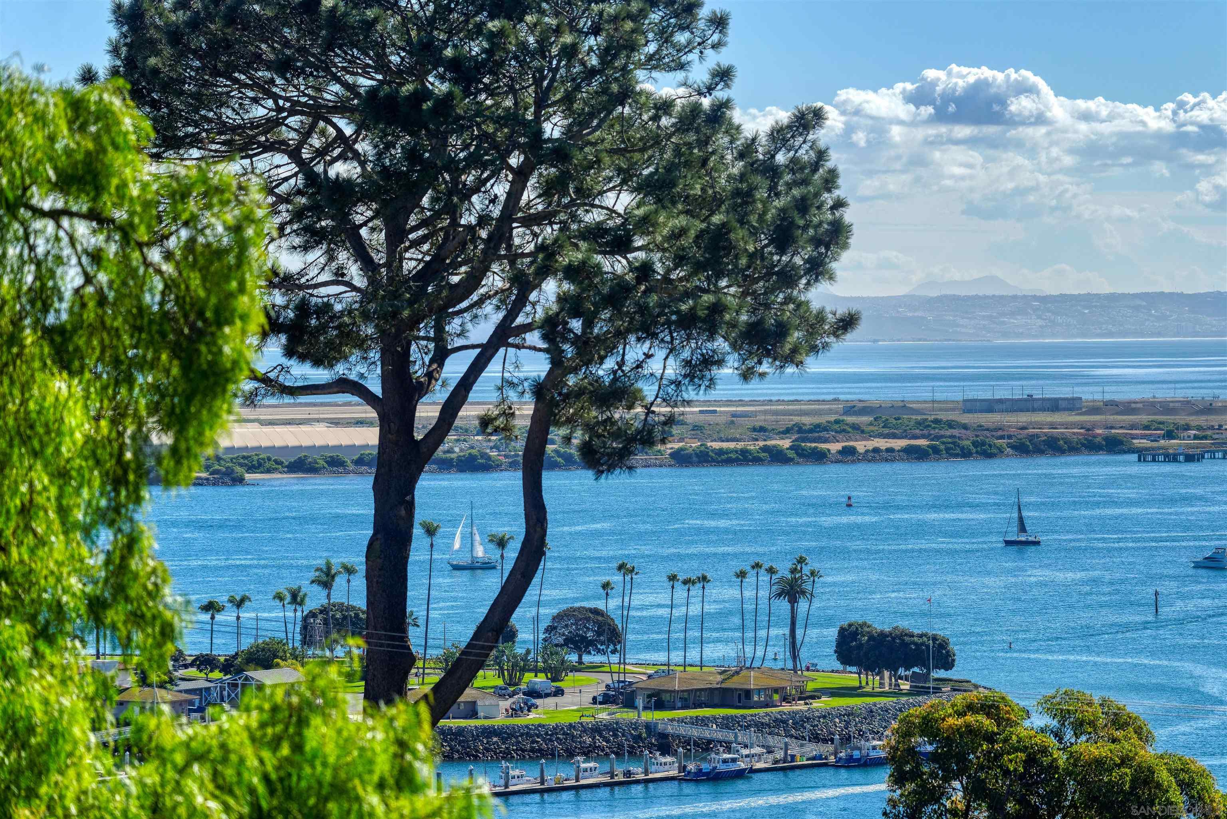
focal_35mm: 145
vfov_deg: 9.5
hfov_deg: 14.1
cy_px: 410
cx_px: 614
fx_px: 4943
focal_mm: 145
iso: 100
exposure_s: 1/1000
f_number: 5.6
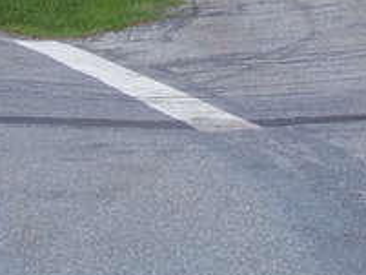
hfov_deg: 11.0
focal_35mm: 179
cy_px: -118
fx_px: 1894
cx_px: 220
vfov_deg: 8.2
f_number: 4
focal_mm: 8.5
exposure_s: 1/100
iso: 80
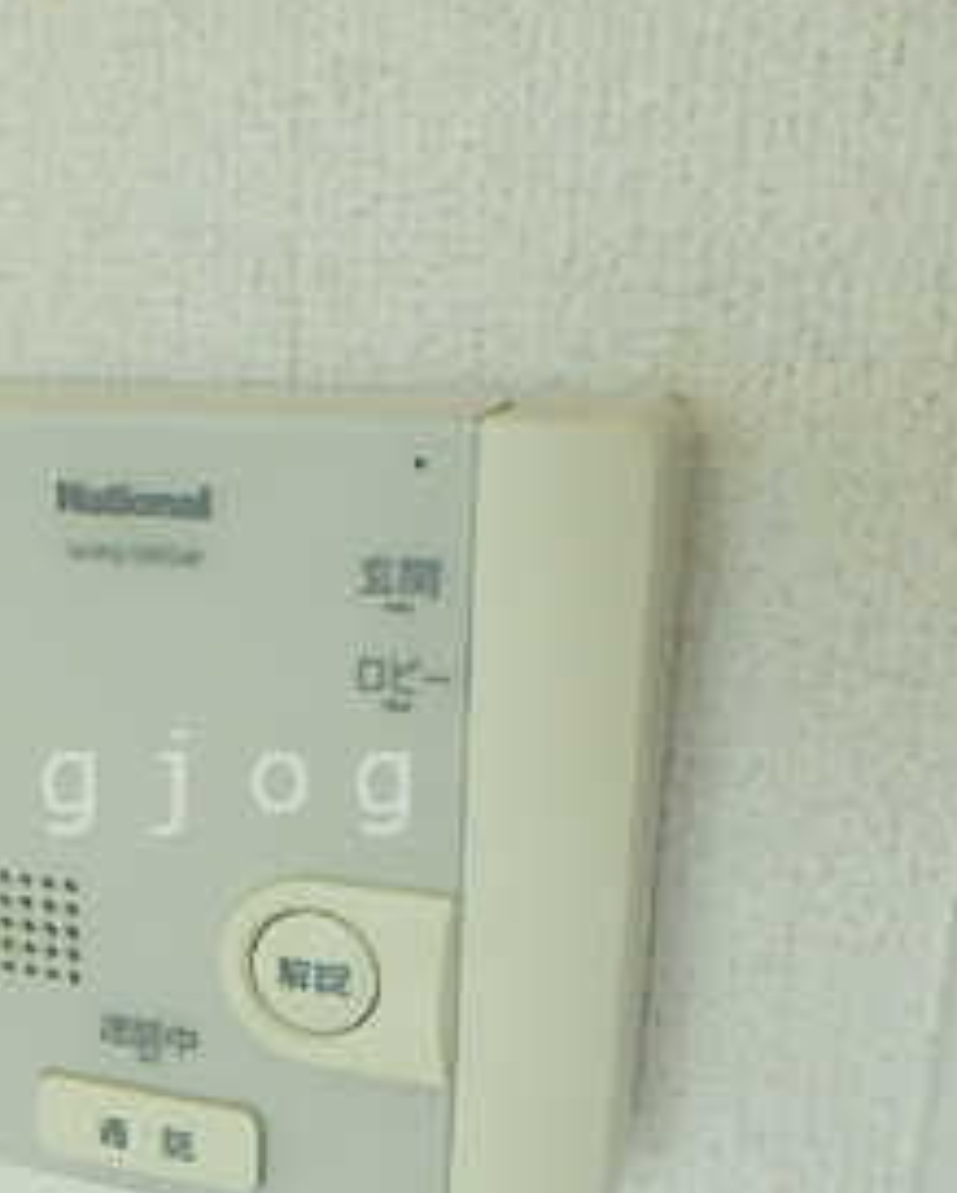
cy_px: 782
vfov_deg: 38.4
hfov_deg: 30.4
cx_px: 135
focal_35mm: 48
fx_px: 1697
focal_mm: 3.7
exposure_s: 1/60
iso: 200
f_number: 3.5
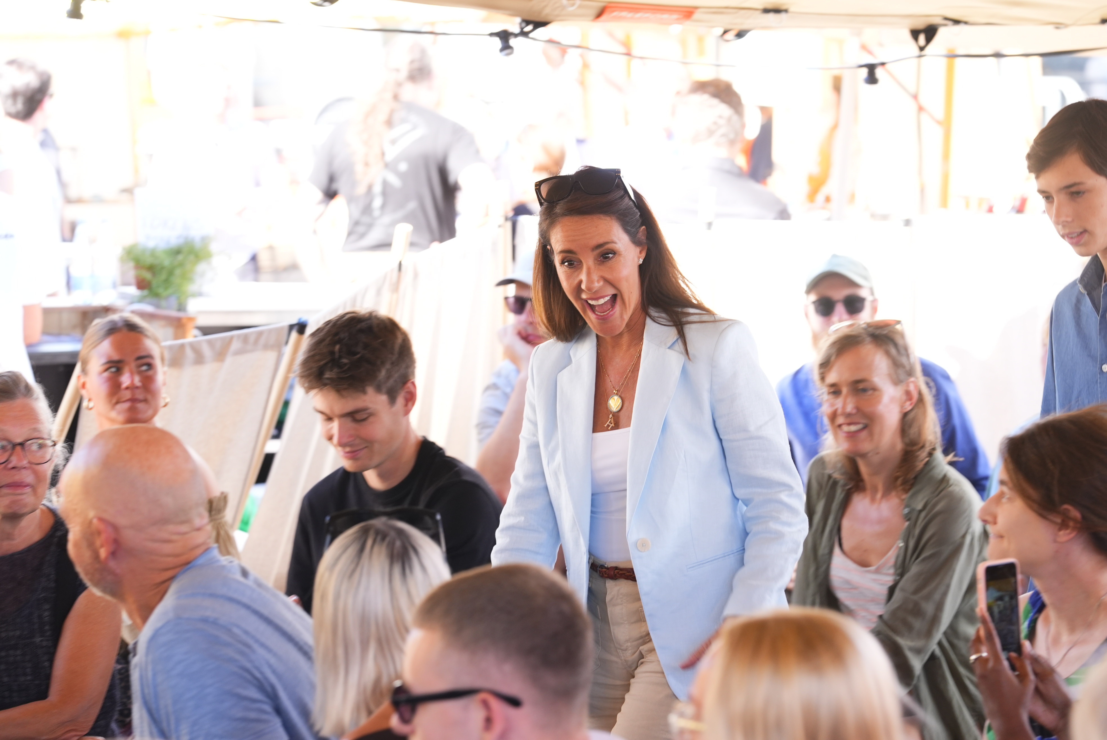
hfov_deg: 16.2
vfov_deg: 10.9
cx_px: 554
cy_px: 370
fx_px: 3878
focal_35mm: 126
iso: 800
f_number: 5
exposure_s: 1/160
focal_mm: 126
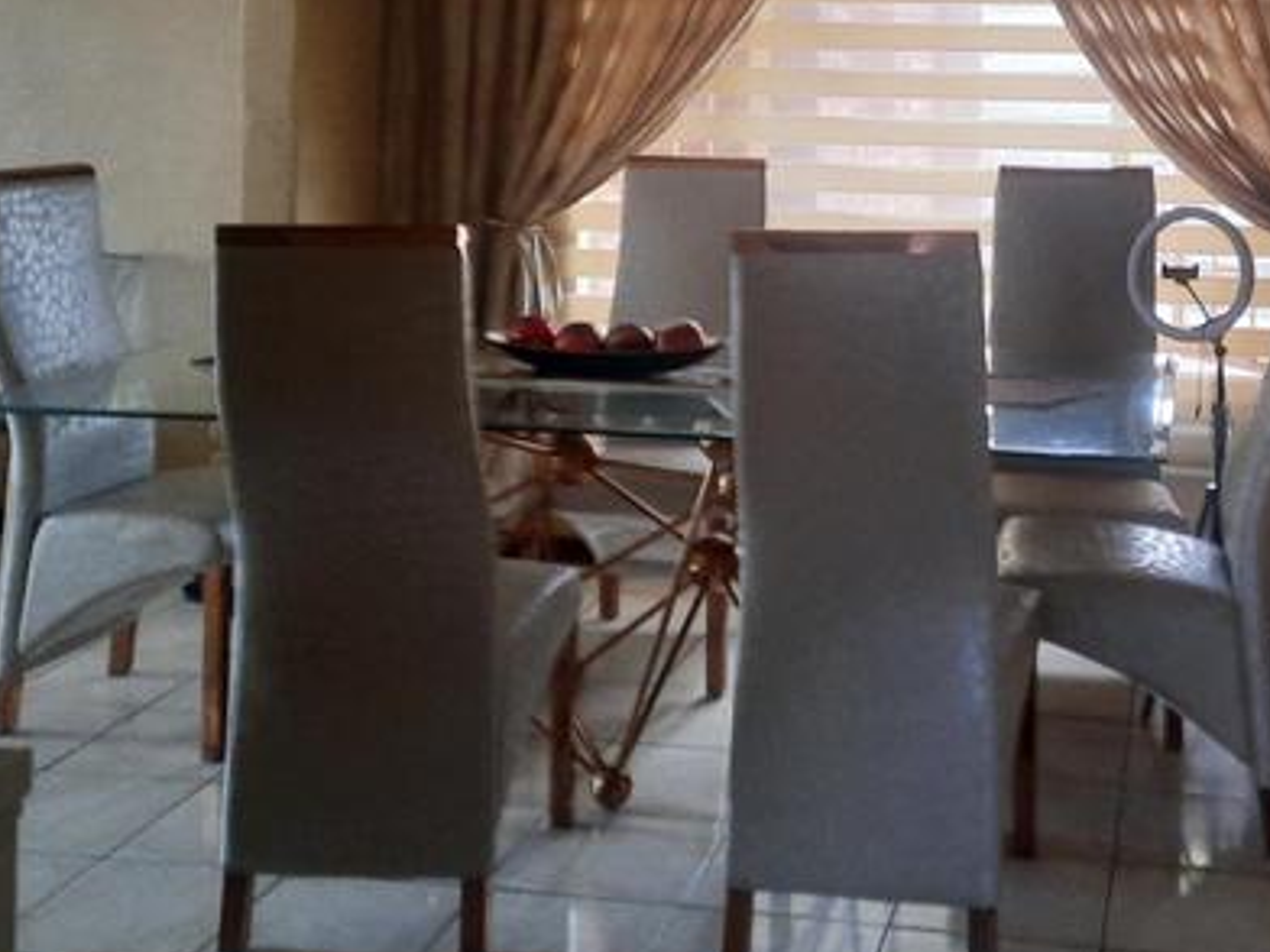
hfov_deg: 37.1
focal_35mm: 51
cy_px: 107
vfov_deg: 27.6
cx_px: 842
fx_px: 1871
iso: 320
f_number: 2
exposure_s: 1/30
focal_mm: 4.6
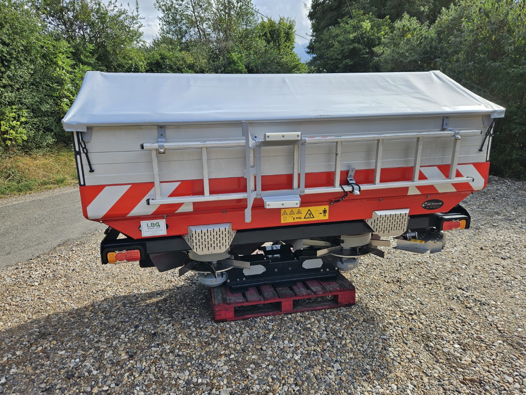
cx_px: 263
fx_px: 349
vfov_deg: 58.9
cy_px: 198
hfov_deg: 73.9
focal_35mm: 23
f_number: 1.8
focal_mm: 5.4
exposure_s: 1/942
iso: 25
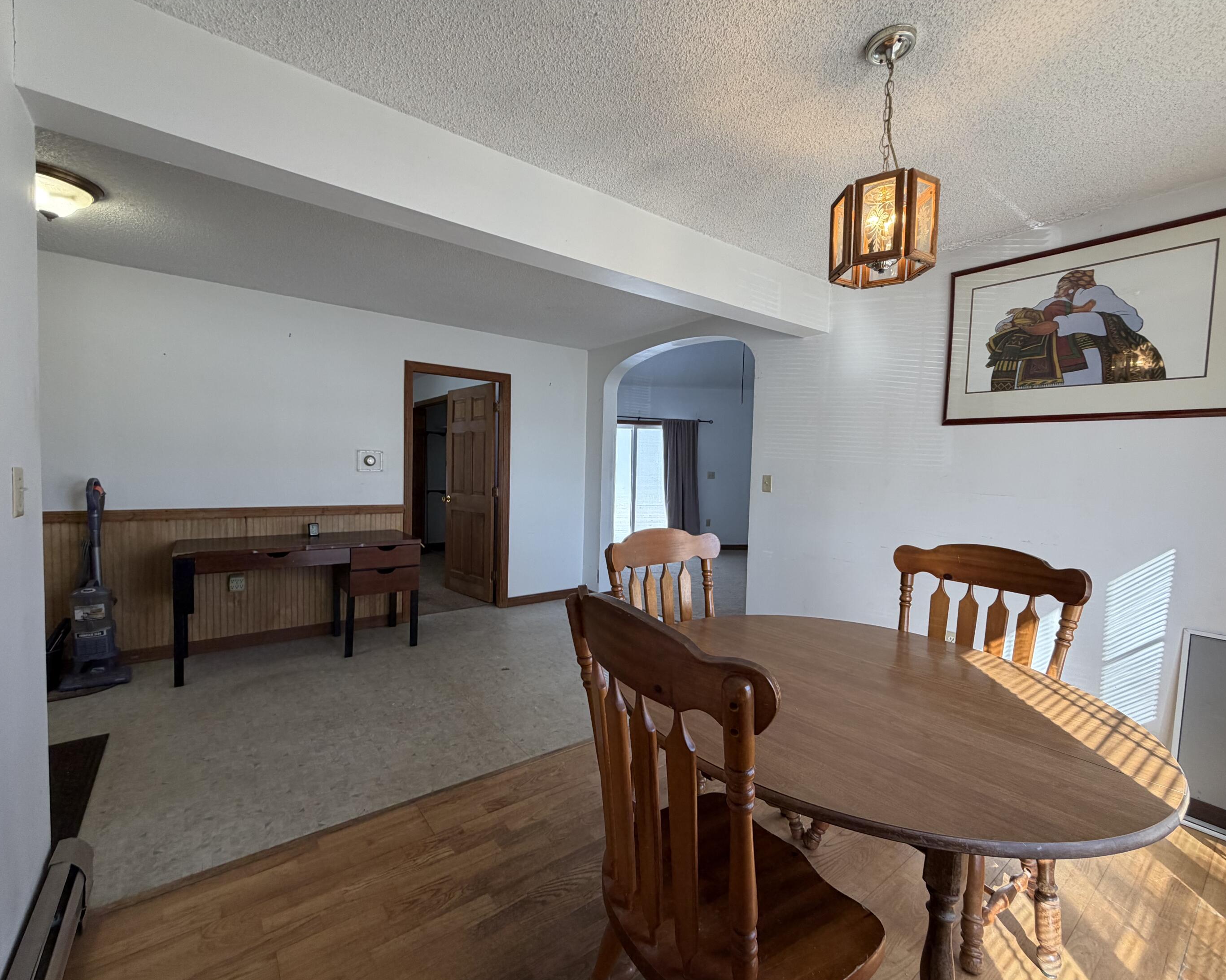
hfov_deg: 96.8
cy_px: 492
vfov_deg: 84.0
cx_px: 598
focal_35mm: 15
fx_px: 544
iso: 125
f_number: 2.2
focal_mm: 2.22
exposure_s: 1/121
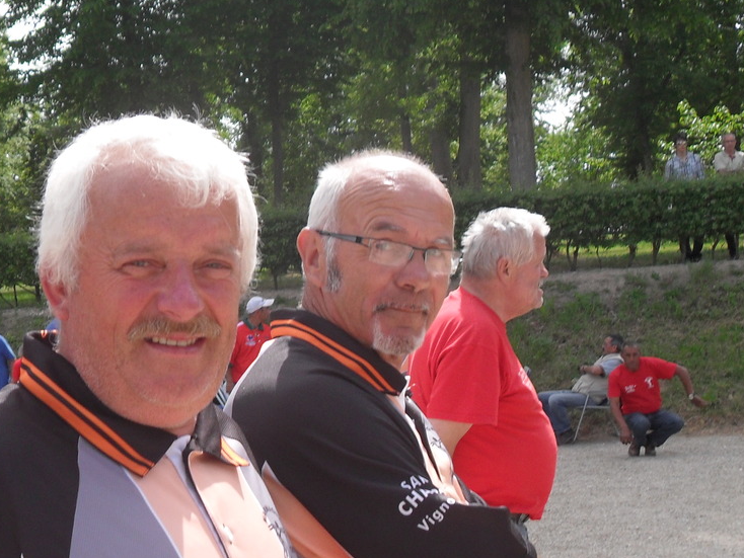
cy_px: 328
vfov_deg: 24.0
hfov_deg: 31.5
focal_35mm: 61
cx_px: 263
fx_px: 1311
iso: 100
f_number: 8.9
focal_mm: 6.2
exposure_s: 1/60
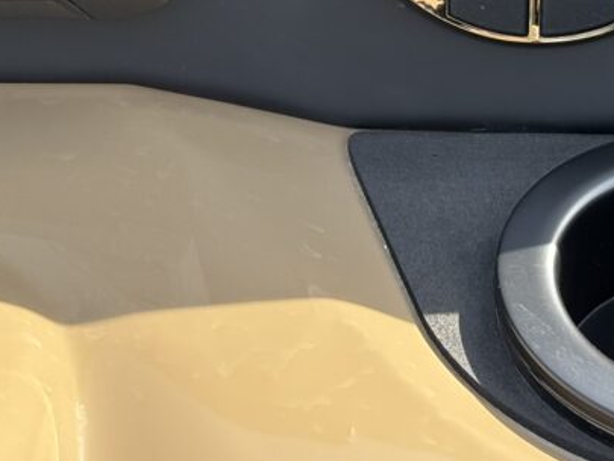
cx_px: 148
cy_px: -100
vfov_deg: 10.6
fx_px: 2431
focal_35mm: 137
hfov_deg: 14.3
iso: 32
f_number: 1.6
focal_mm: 5.96
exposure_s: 1/423
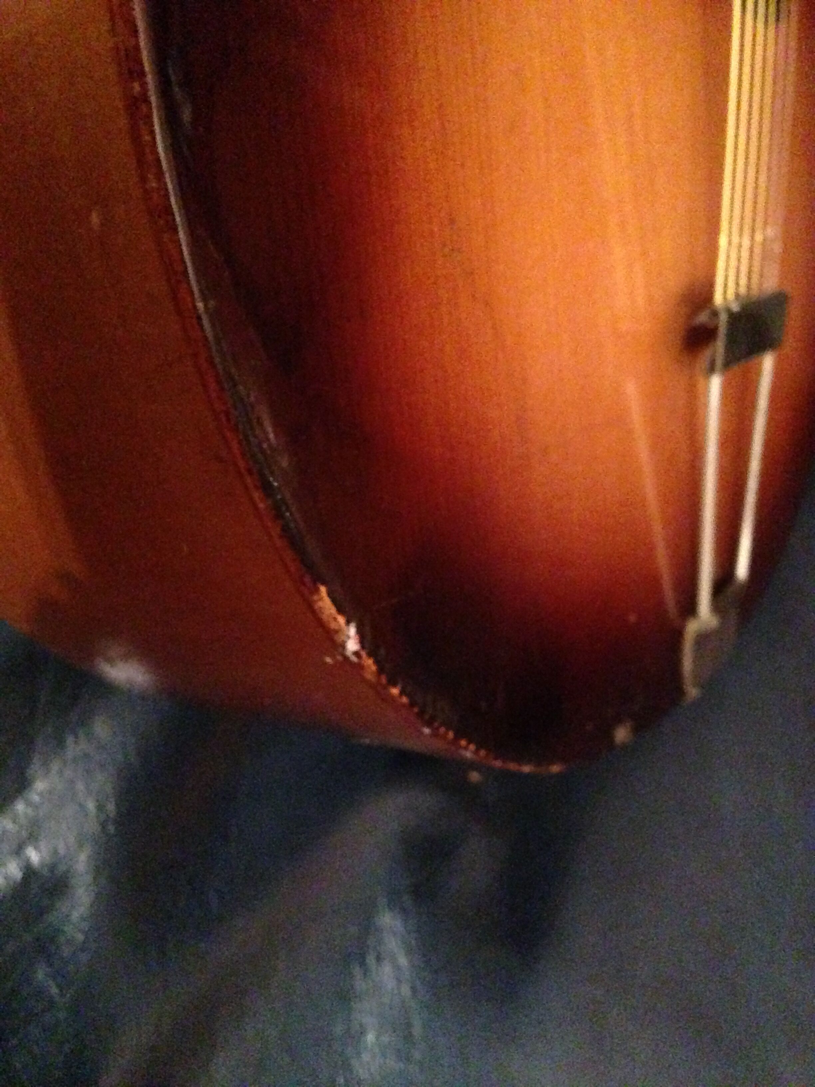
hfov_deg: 42.9
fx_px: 1036
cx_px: 408
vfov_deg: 55.4
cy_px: 544
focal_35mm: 33
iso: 2000
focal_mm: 4.12
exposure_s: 1/15
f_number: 2.4
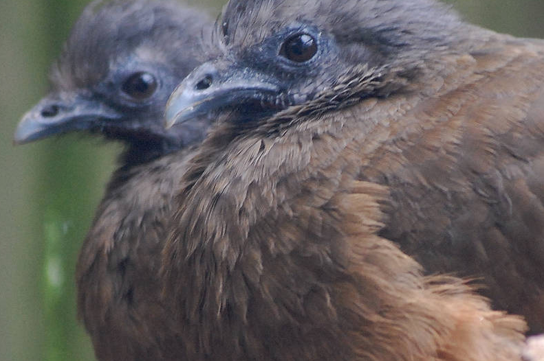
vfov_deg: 2.3
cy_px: 240
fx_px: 9165
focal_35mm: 607
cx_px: 309
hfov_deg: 3.4
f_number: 5.6
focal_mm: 200
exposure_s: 1/125
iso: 1100
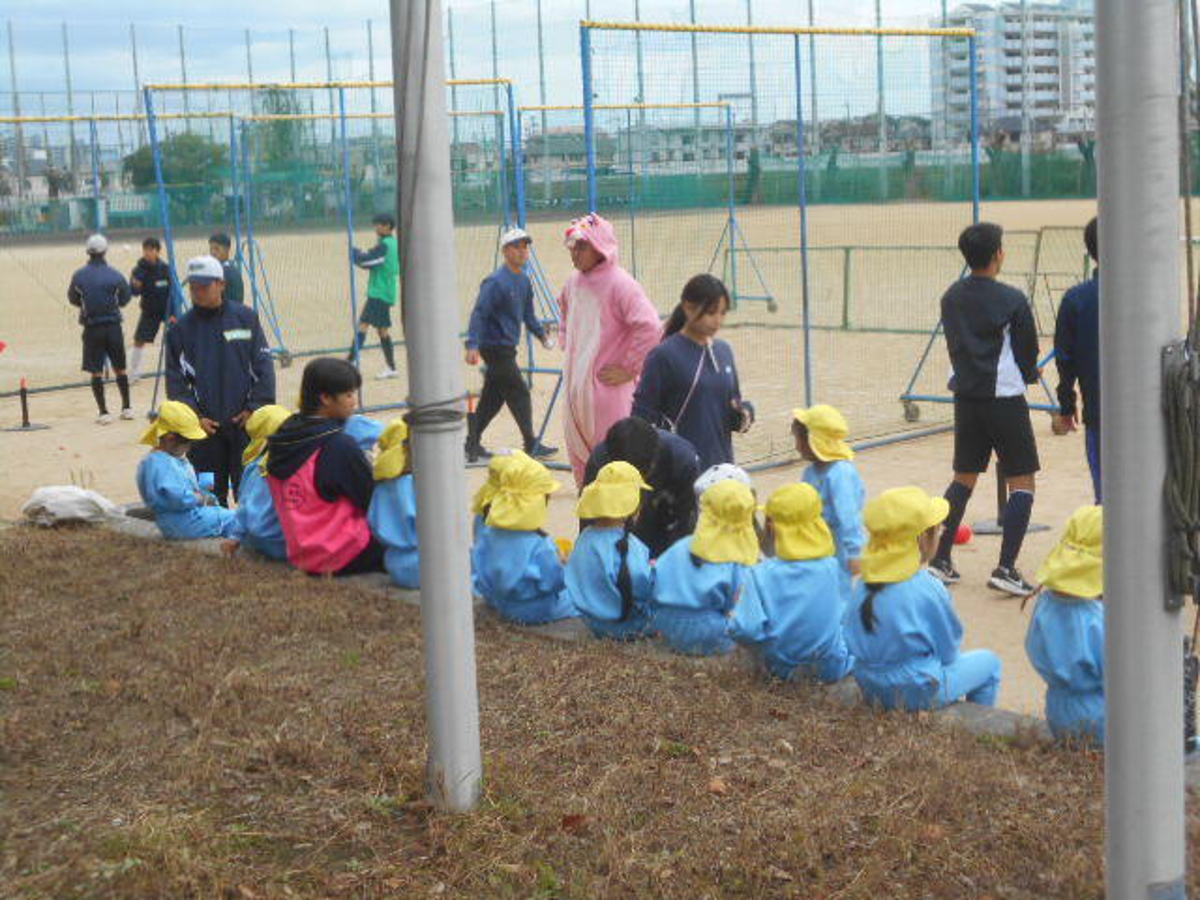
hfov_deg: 33.2
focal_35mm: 58
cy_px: 450
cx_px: 600
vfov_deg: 25.2
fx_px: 2011
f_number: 4.9
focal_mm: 10
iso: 200
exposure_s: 1/250
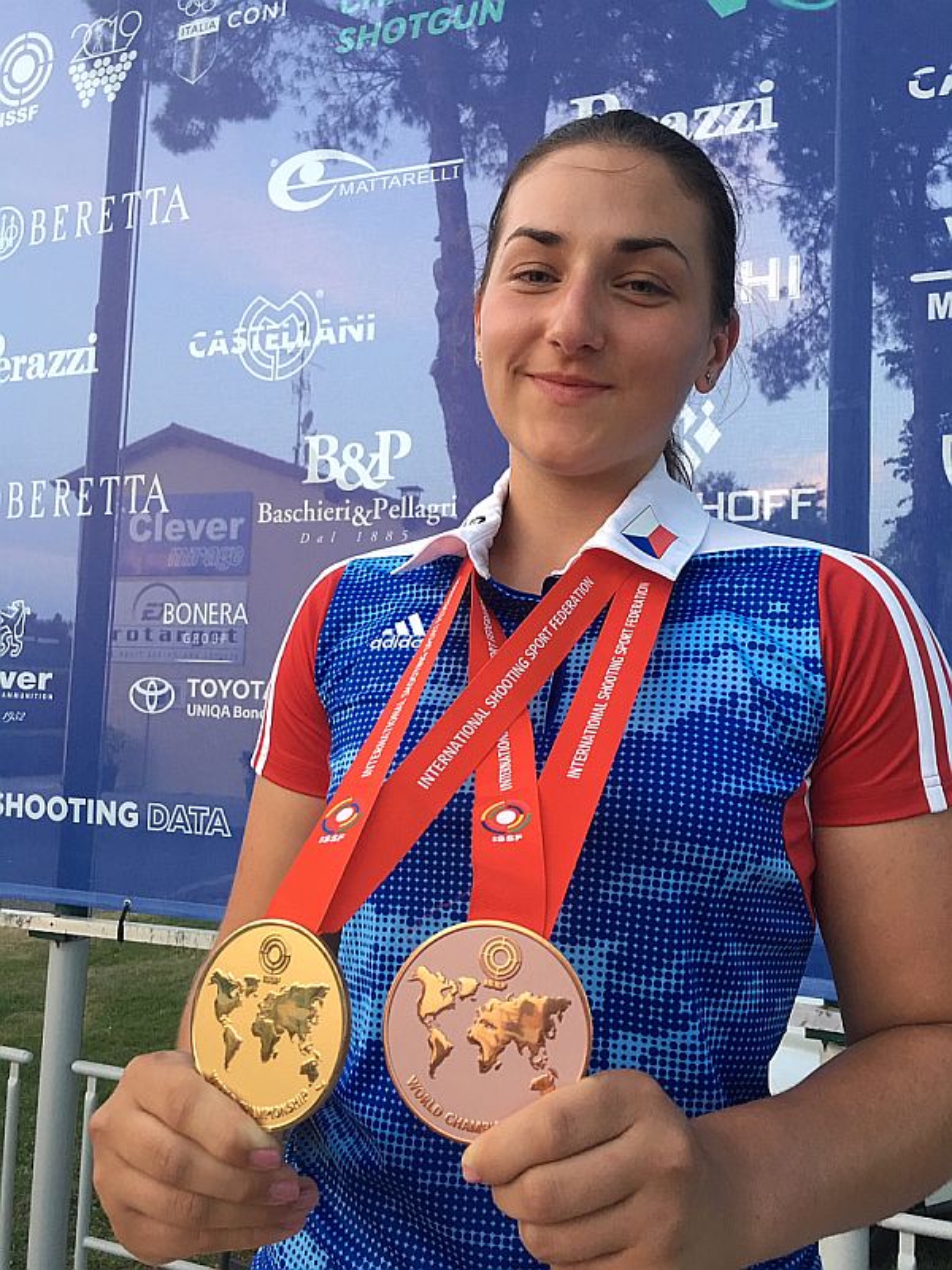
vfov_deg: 61.7
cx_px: 476
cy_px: 635
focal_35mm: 29
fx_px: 1063
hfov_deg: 48.2
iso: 50
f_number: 2.2
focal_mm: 4.15
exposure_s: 1/33
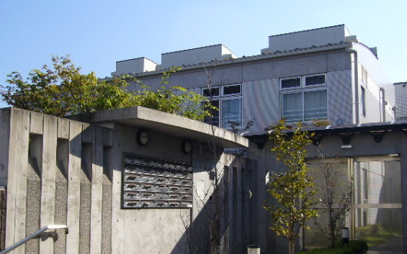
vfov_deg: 30.4
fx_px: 466
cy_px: 153
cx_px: 208
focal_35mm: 42
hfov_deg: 47.2
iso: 80
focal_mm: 5.8
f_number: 5.6
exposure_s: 1/250
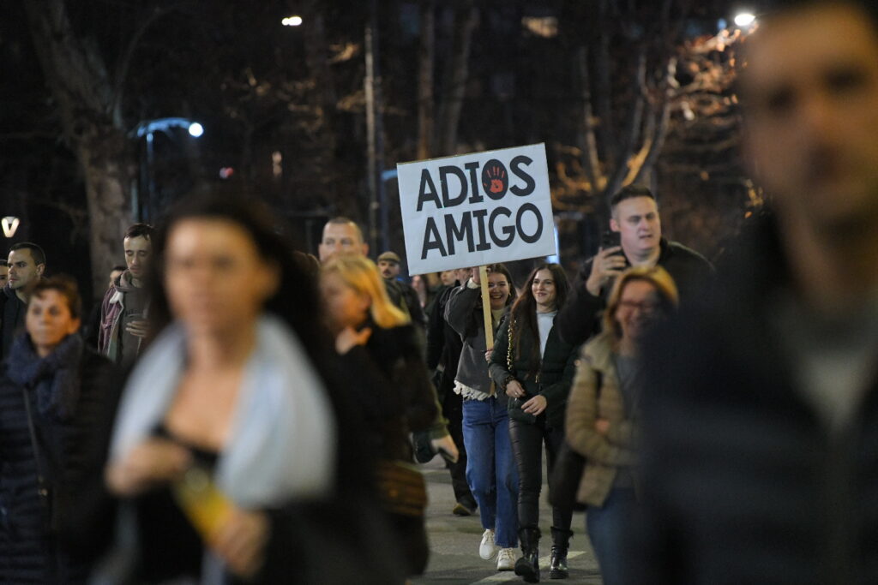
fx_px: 4878
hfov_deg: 10.3
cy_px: 292
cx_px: 439
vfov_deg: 6.9
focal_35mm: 200
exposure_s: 1/160
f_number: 3.5
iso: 10000
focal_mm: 200
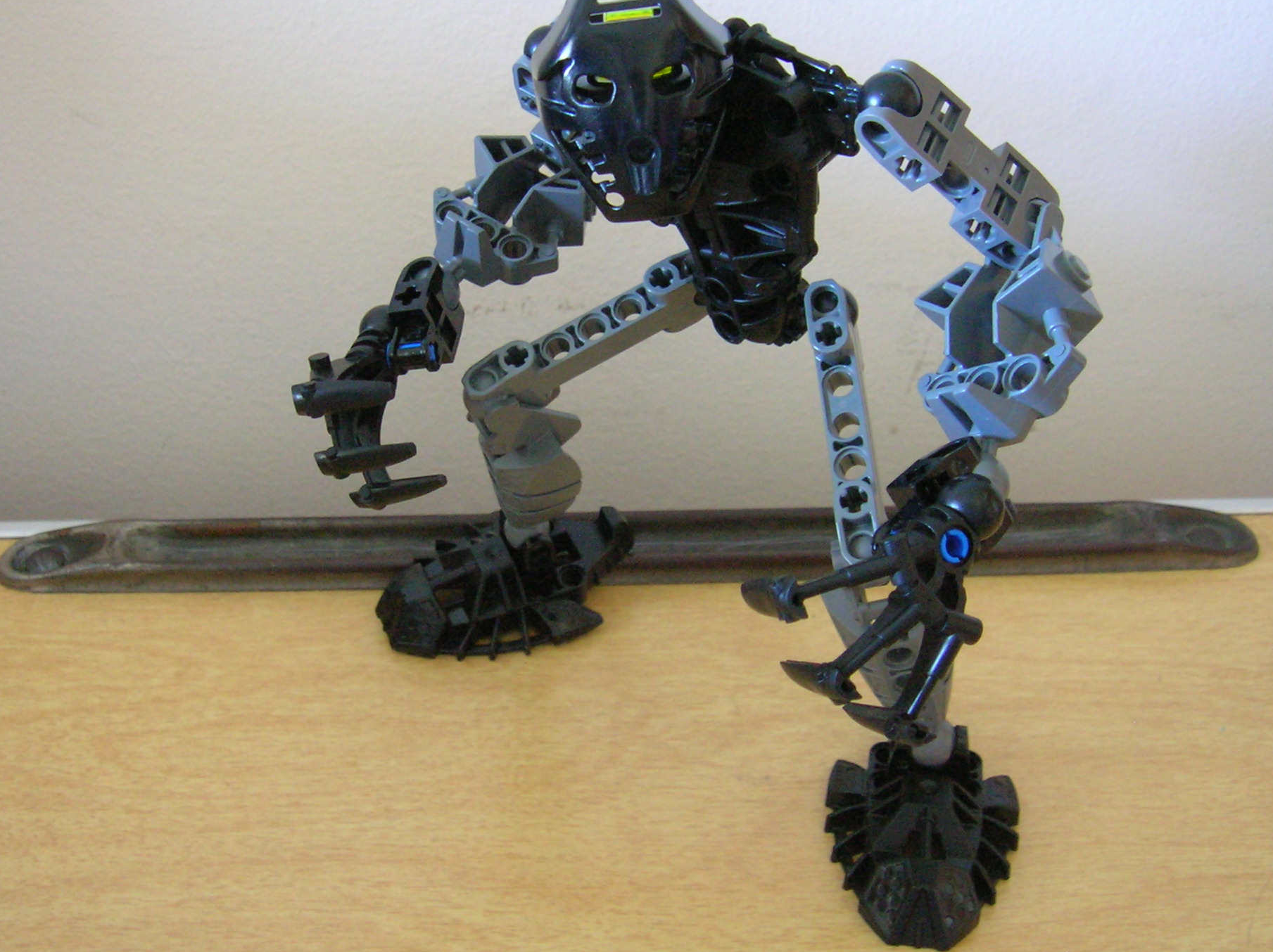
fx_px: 1580
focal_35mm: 43
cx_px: 579
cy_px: 419
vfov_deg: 33.5
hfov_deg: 43.8
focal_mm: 5.7
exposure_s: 1/1.4
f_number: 2.9
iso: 200
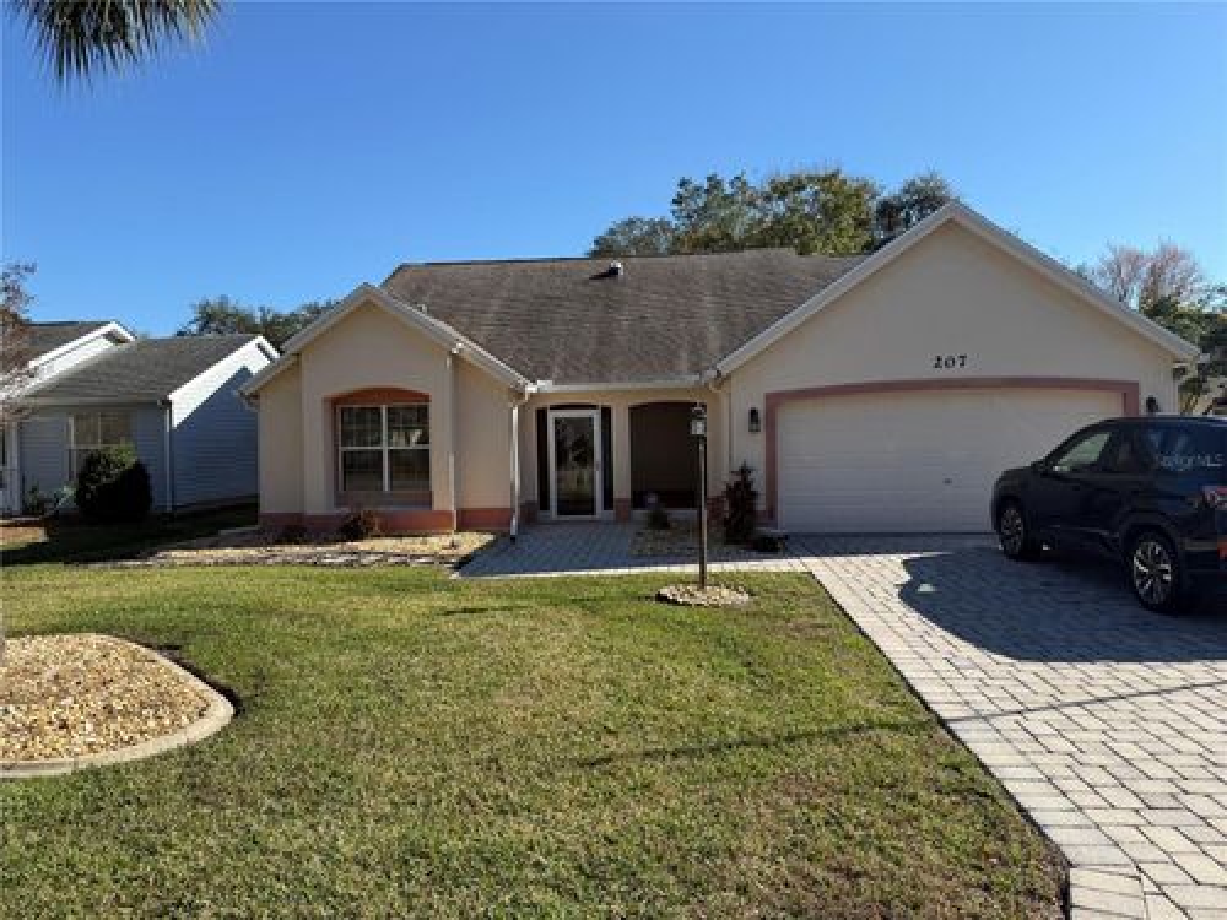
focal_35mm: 24
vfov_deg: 56.8
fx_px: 851
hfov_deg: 71.6
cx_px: 614
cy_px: 460
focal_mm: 6.76
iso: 80
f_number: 1.78
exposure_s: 1/3279
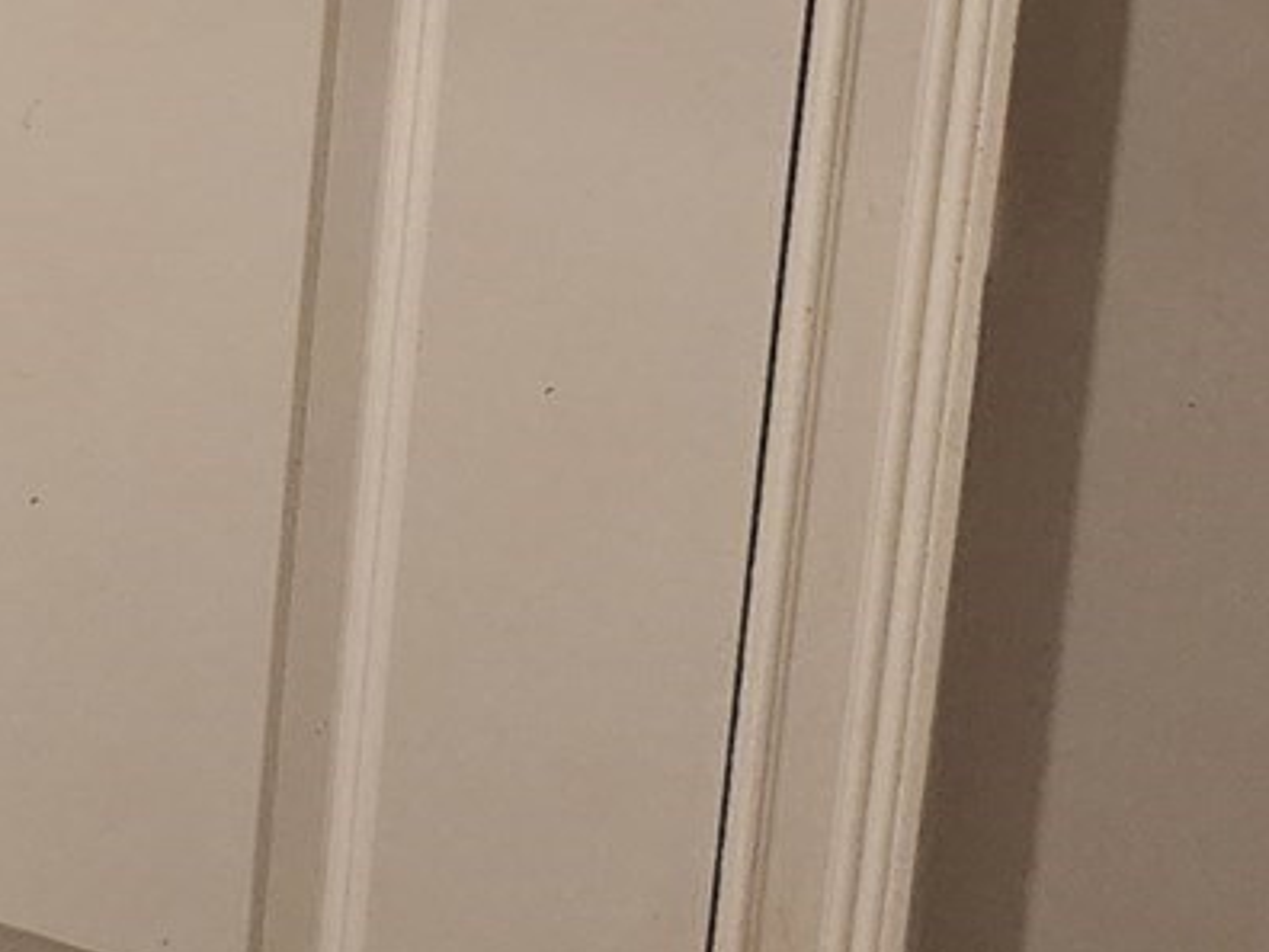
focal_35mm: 119
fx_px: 4362
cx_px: -1080
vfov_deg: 10.9
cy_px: -1183
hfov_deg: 14.4
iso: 400
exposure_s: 1/120
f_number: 1.8
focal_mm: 6.4
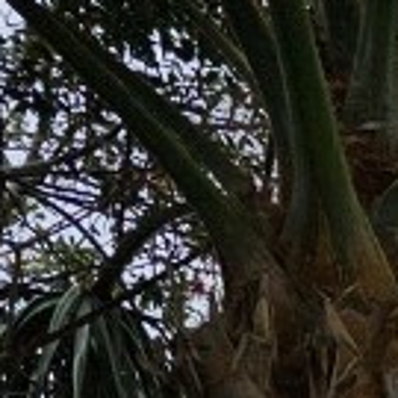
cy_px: 1111
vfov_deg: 9.4
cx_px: 1403
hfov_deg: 8.4
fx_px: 2003
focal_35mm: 154
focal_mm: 6.3
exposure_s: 1/834
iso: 10
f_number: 1.7
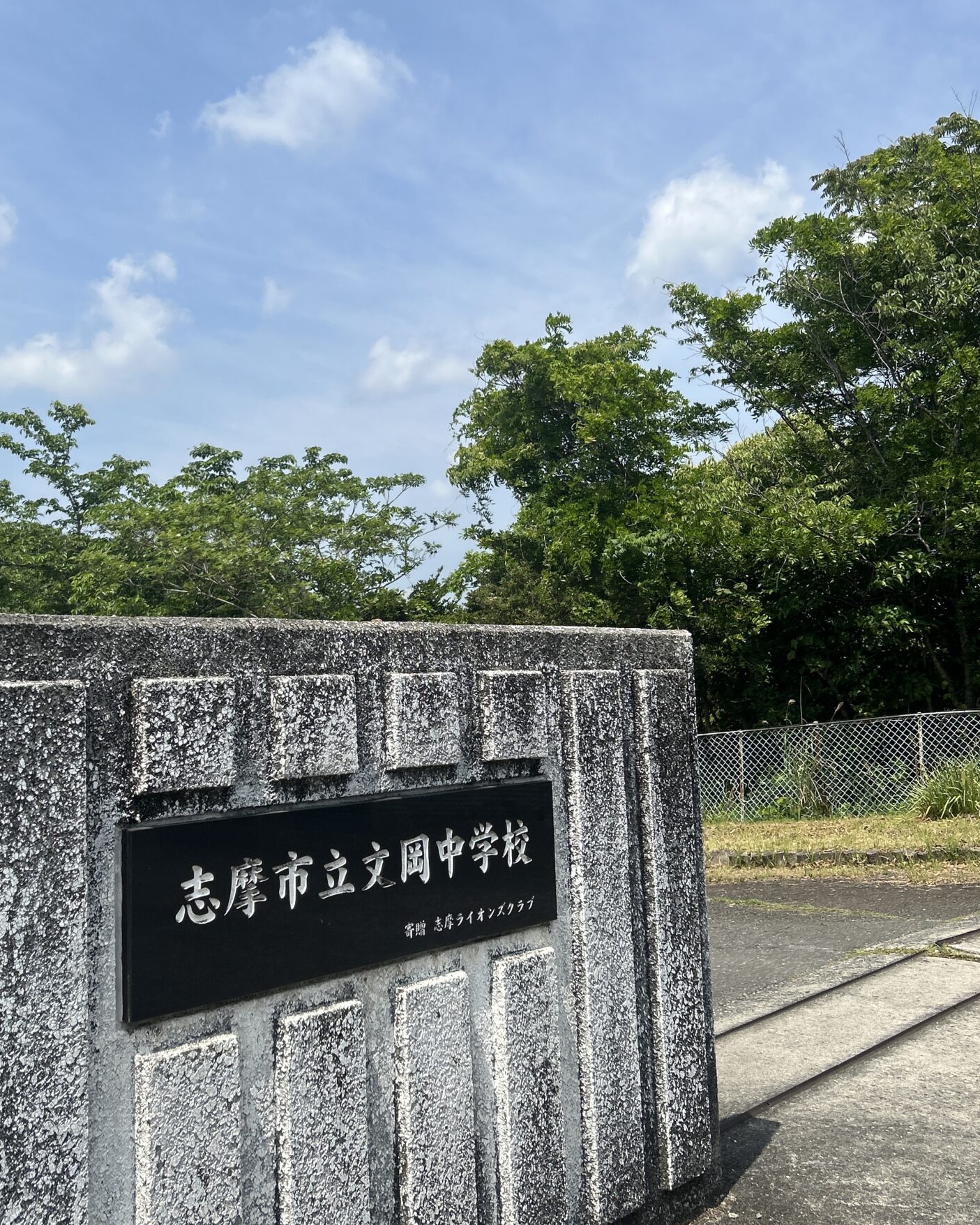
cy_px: 557
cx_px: 418
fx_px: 1341
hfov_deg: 40.0
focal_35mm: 37
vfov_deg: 49.0
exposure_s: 1/4630
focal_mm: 5.7
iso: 50
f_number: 1.5
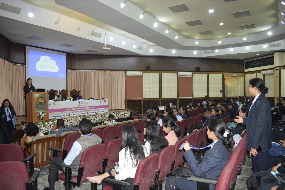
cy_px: 95
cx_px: 142
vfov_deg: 47.9
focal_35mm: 27
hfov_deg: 67.4
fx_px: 214
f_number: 4.5
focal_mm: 18
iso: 500
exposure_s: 1/30
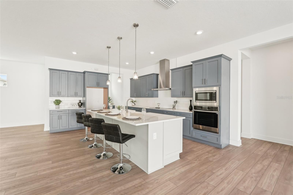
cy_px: 98
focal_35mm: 16
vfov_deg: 73.7
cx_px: 146
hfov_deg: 96.7
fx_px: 130
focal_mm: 16
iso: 400
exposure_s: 1/50
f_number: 8
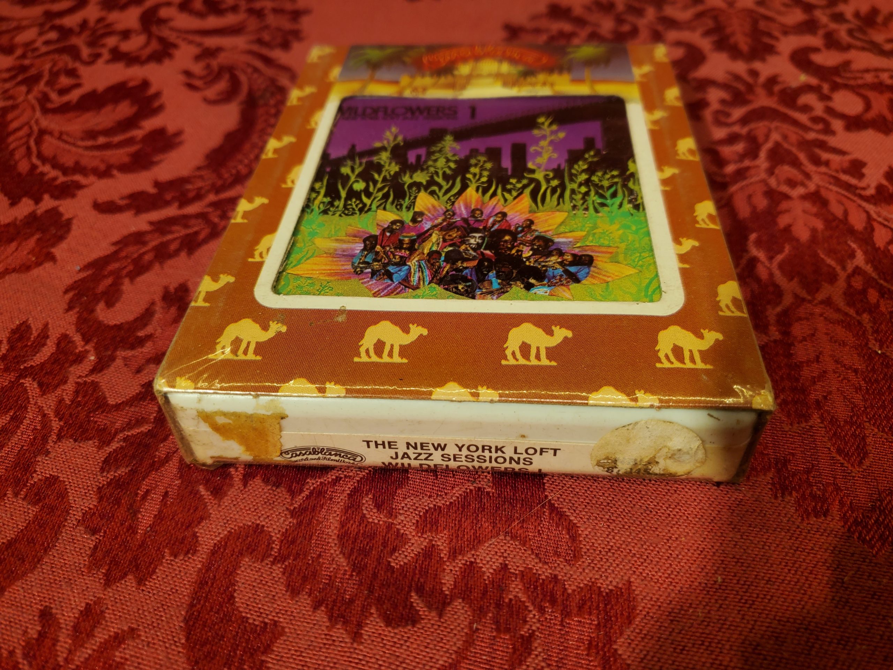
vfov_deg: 53.1
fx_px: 671
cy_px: 335
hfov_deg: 67.3
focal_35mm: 26
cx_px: 446
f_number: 1.5
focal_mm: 4.3
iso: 50
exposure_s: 1/196
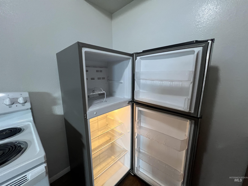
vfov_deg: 89.9
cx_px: 124
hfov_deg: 106.2
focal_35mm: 13
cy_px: 93
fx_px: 93
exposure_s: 1/60
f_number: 1.8
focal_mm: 1.57
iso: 500
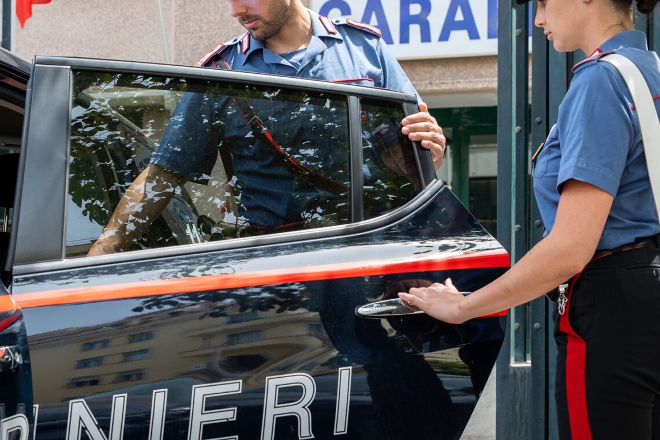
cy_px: 180
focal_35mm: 47
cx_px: 283
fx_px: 862
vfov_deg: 28.6
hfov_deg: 41.8
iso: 200
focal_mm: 35
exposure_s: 1/500
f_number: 4.5
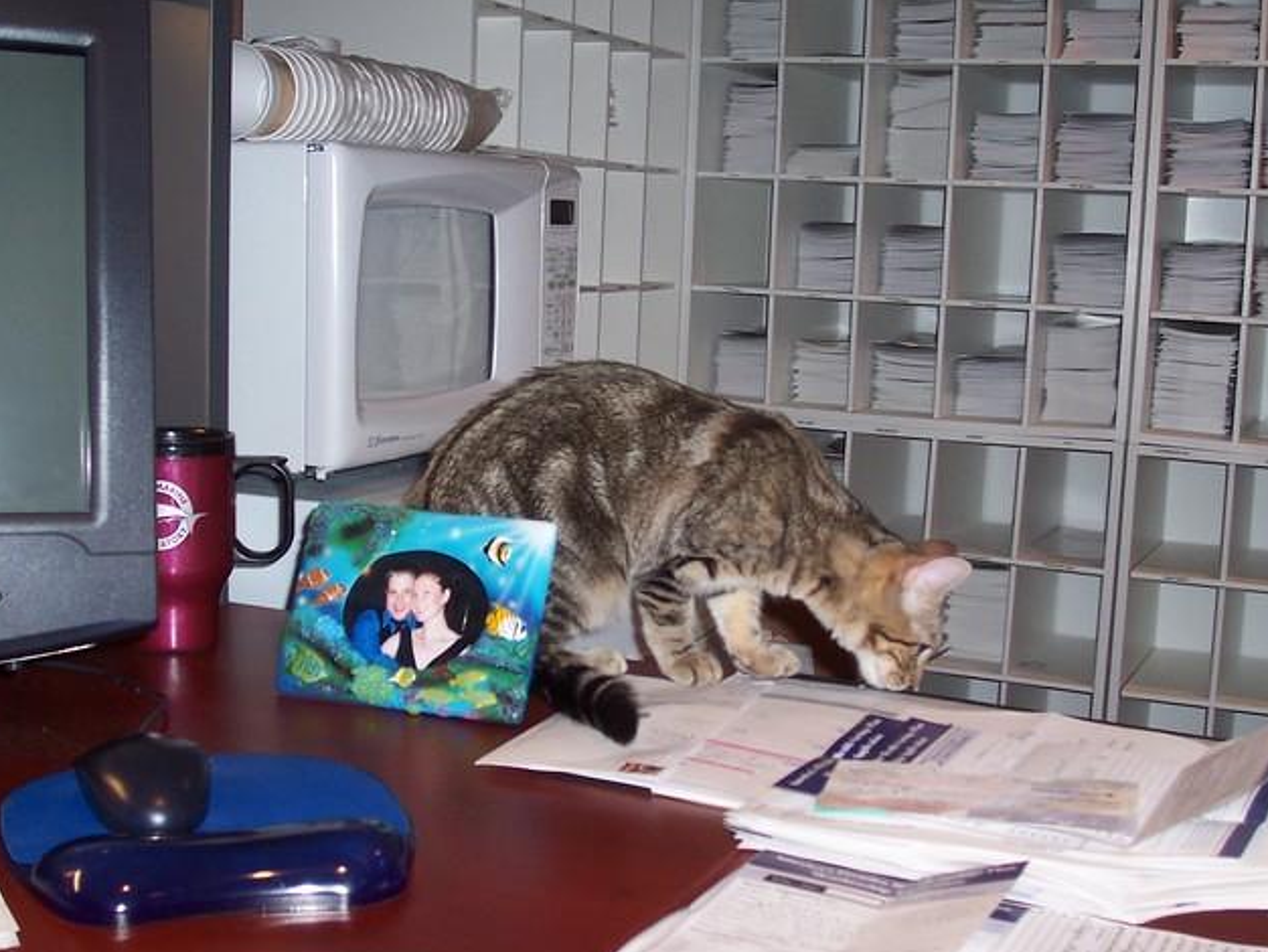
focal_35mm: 47
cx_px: 626
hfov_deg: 40.4
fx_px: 1722
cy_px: 480
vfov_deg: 30.9
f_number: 3
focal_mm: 7
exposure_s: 1/60
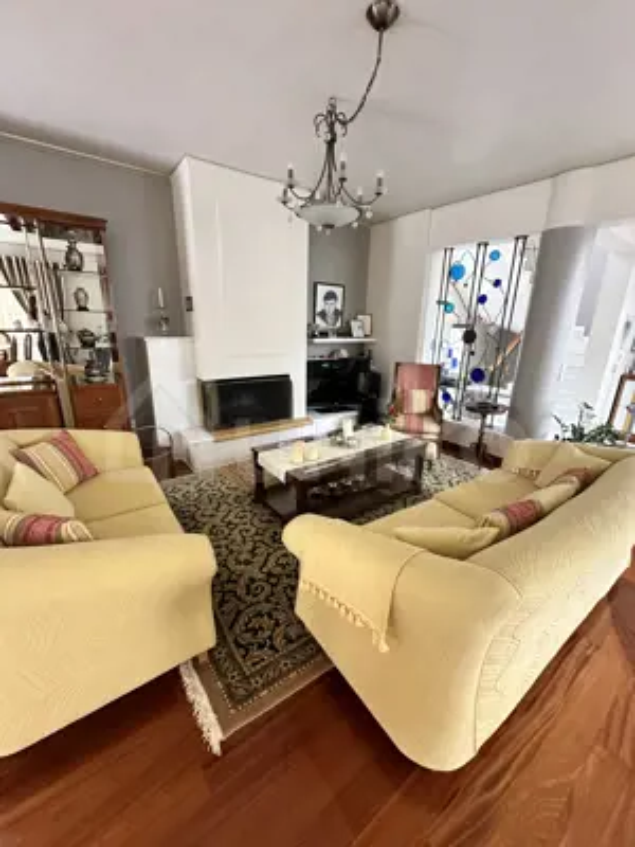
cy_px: 424
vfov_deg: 102.1
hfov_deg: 85.7
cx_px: 318
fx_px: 342
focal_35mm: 14
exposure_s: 1/60
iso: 400
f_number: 2.2
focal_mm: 2.22
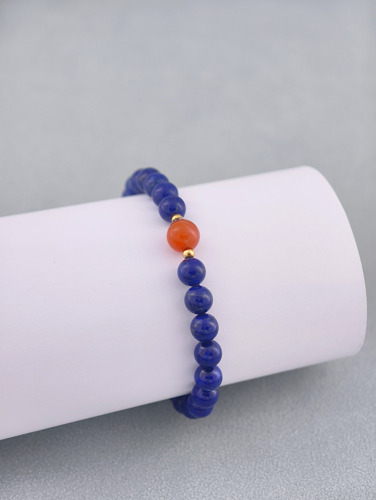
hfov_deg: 17.4
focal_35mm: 85
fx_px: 1228
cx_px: 188
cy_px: 250
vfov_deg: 23.0
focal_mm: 22.48
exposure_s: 1/160
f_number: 2.67
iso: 125
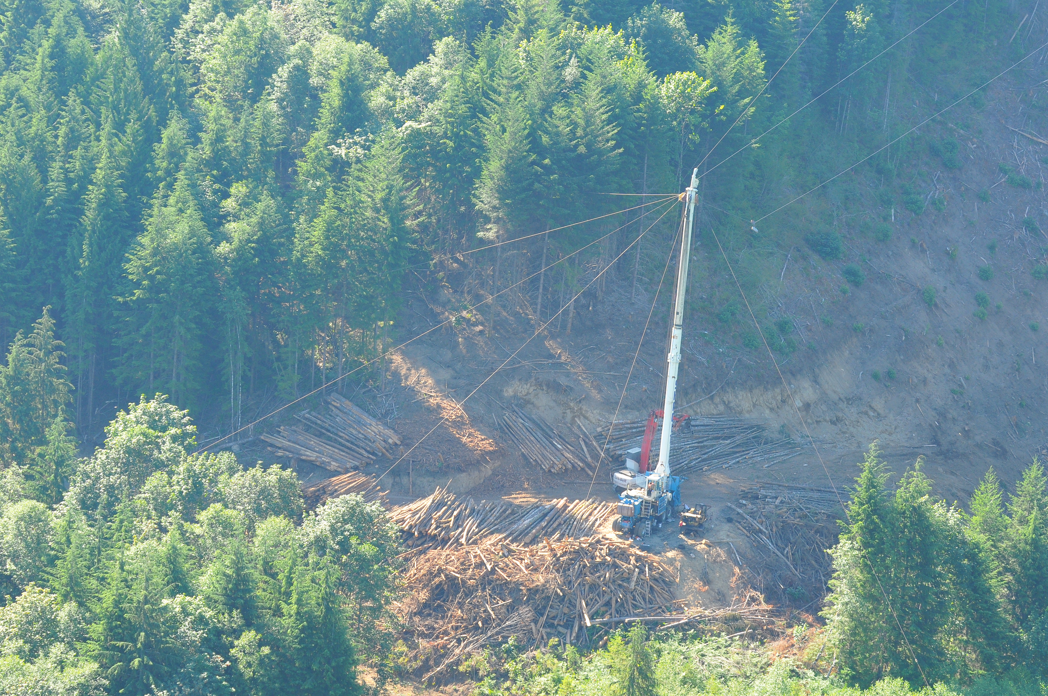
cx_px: 524
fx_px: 3489
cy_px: 348
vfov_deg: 11.4
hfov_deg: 17.1
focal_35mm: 120
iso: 500
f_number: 7.1
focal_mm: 80
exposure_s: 1/200
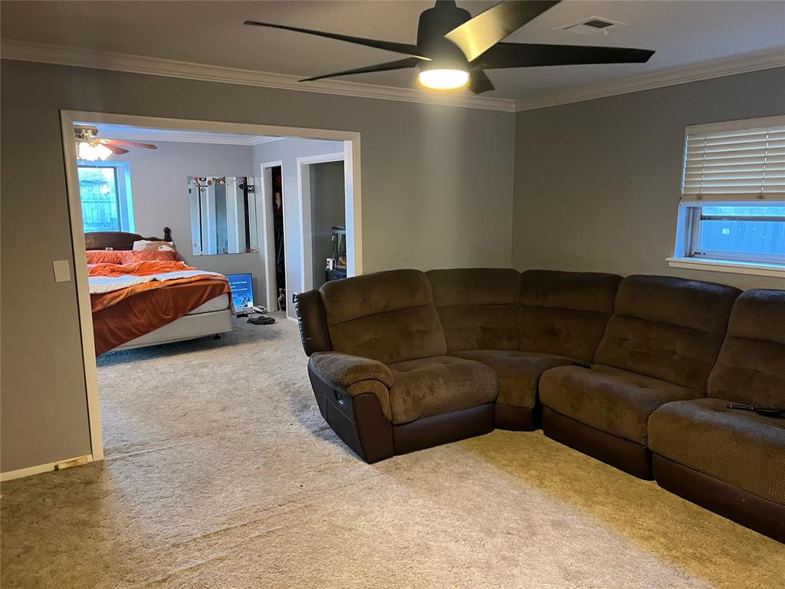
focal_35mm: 26
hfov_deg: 67.3
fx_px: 590
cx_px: 392
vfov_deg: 53.1
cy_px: 294
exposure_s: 1/40
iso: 500
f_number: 1.5
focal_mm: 5.7
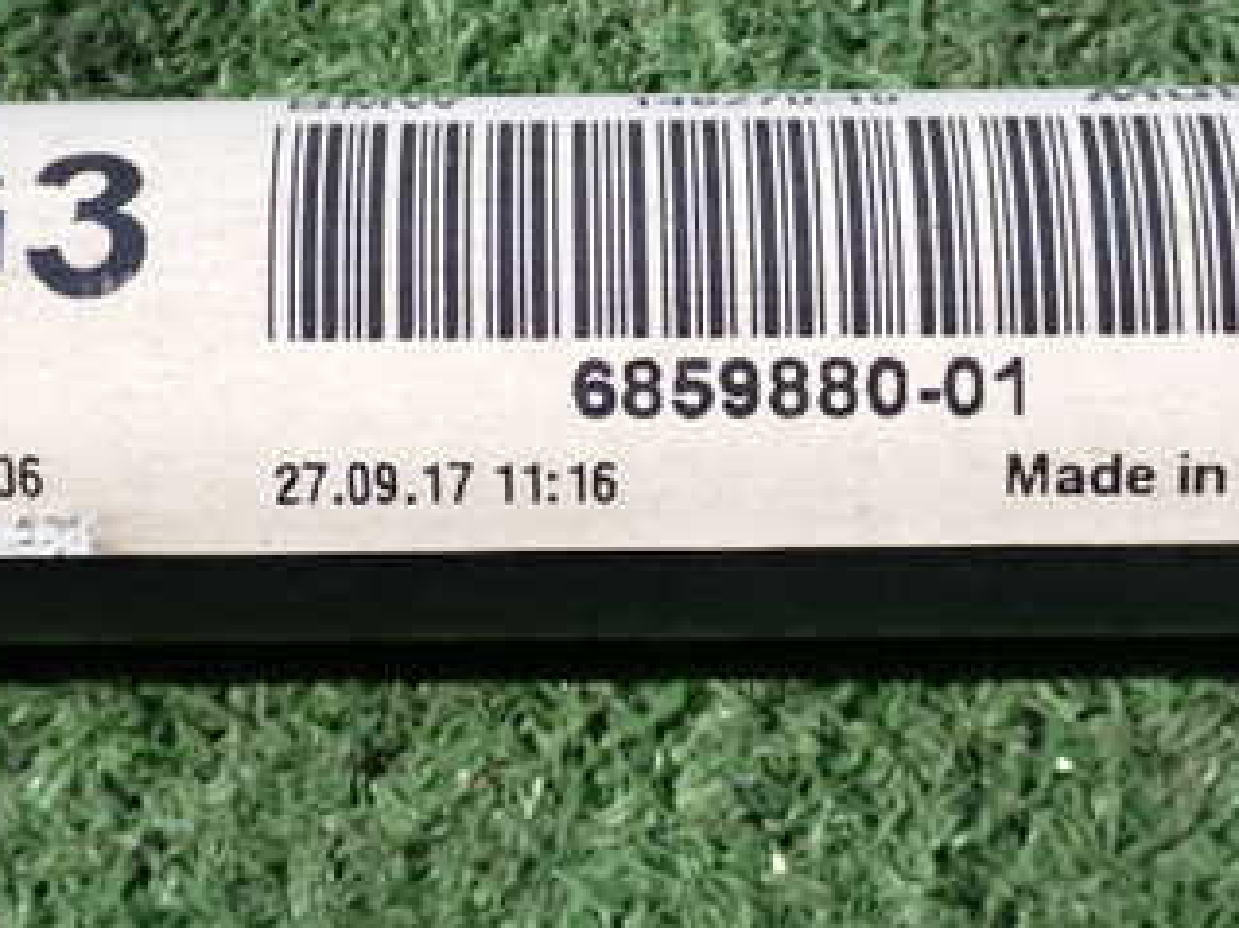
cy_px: 326
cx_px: 552
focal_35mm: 109
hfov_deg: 18.0
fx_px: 3900
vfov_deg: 13.6
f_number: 5
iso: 100
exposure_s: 1/400
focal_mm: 10.35
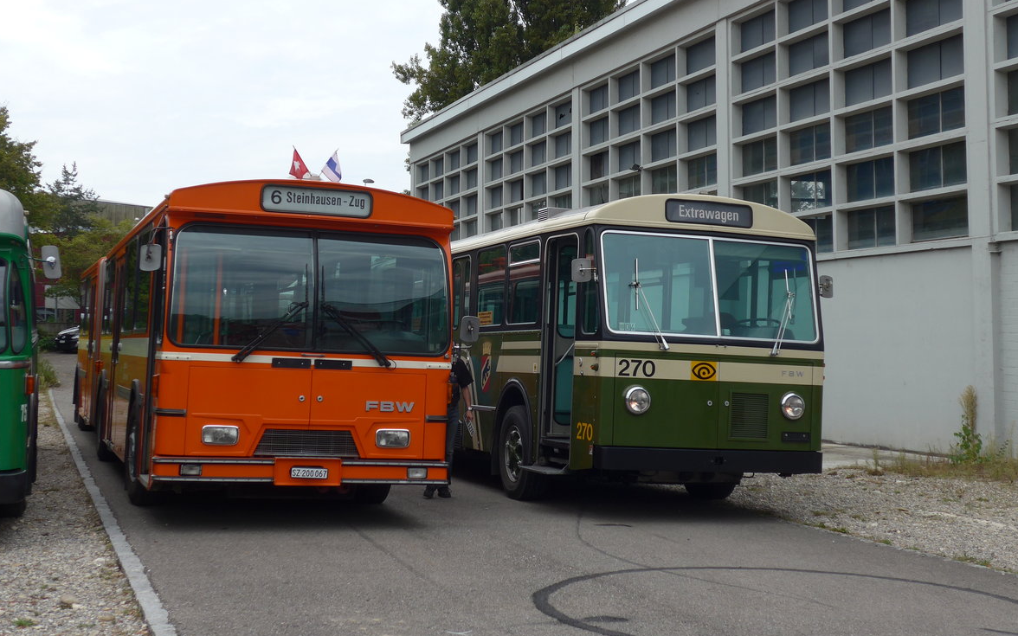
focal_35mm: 53
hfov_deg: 38.2
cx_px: 506
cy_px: 255
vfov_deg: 24.4
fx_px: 1470
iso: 80
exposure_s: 1/640
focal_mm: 10.1
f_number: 3.2
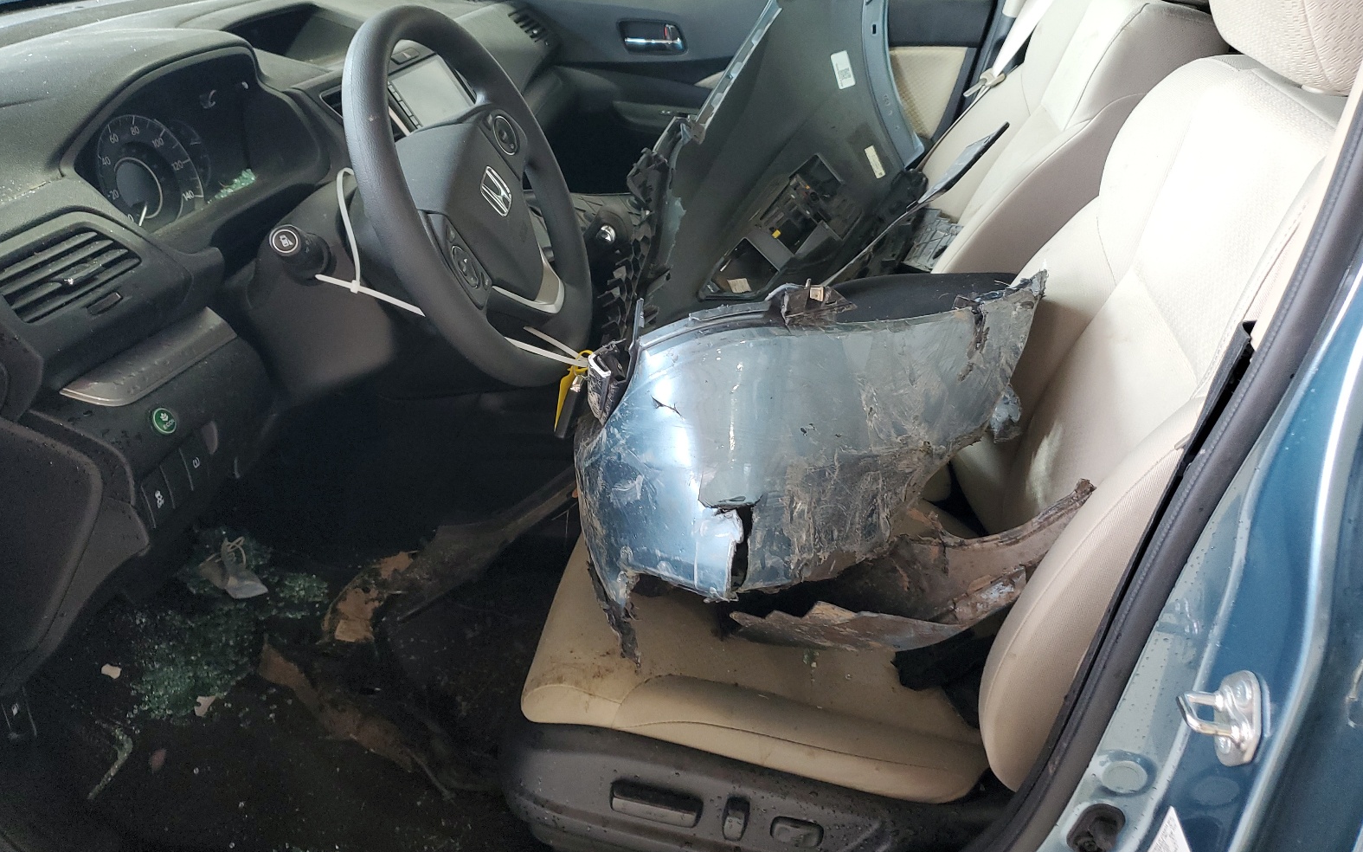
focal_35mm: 28
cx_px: 685
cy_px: 366
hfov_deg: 66.5
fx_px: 1040
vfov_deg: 44.4
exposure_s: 1/60.2
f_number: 1.5
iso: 102
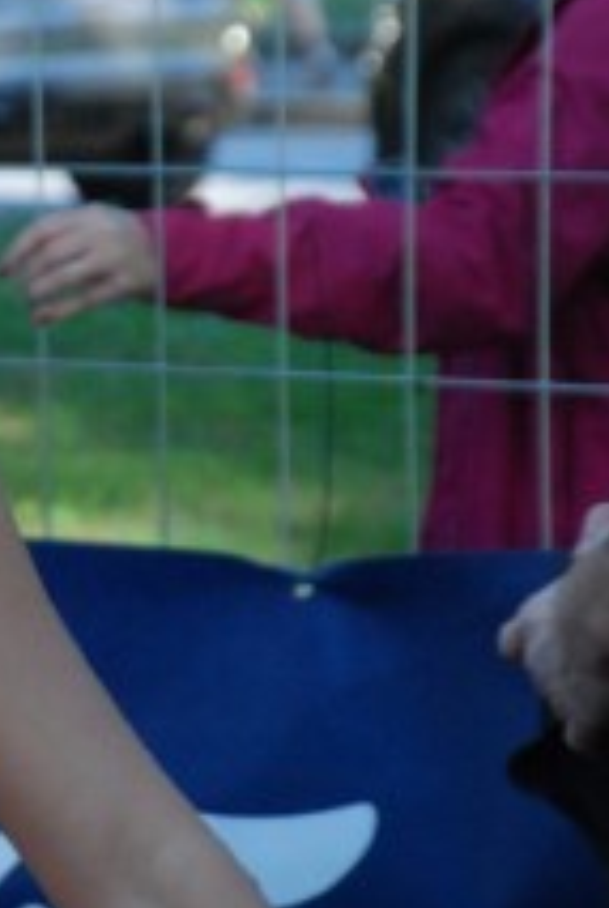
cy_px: 192
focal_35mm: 380
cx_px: -202
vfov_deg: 5.4
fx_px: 9595
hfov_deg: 3.6
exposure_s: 1/320
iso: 1000
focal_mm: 90
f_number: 5.6
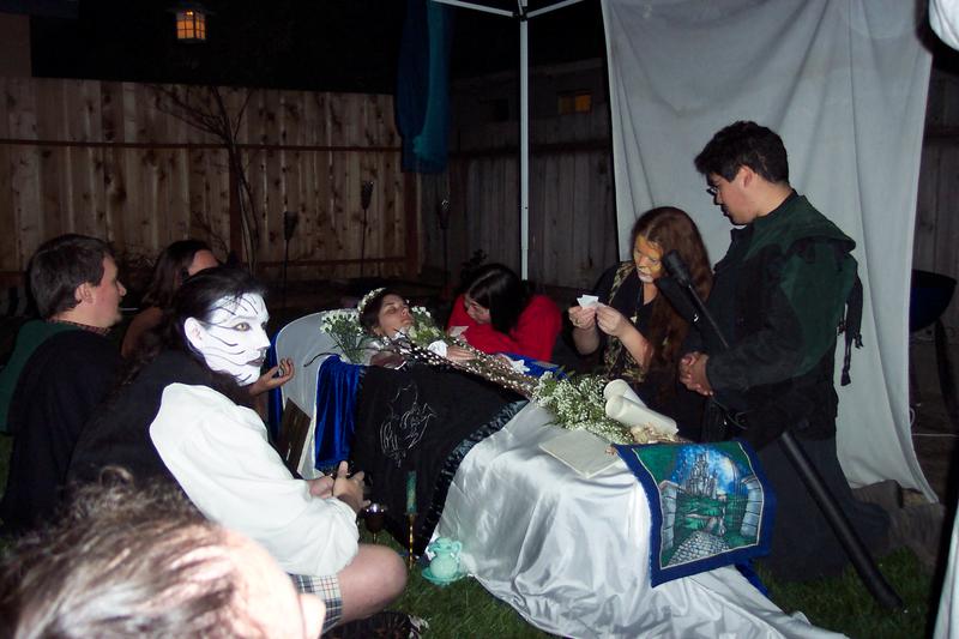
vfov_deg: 35.0
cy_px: 320
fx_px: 1012
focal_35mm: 38
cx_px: 480
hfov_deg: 50.7
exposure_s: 1/30
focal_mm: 8
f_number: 2.8
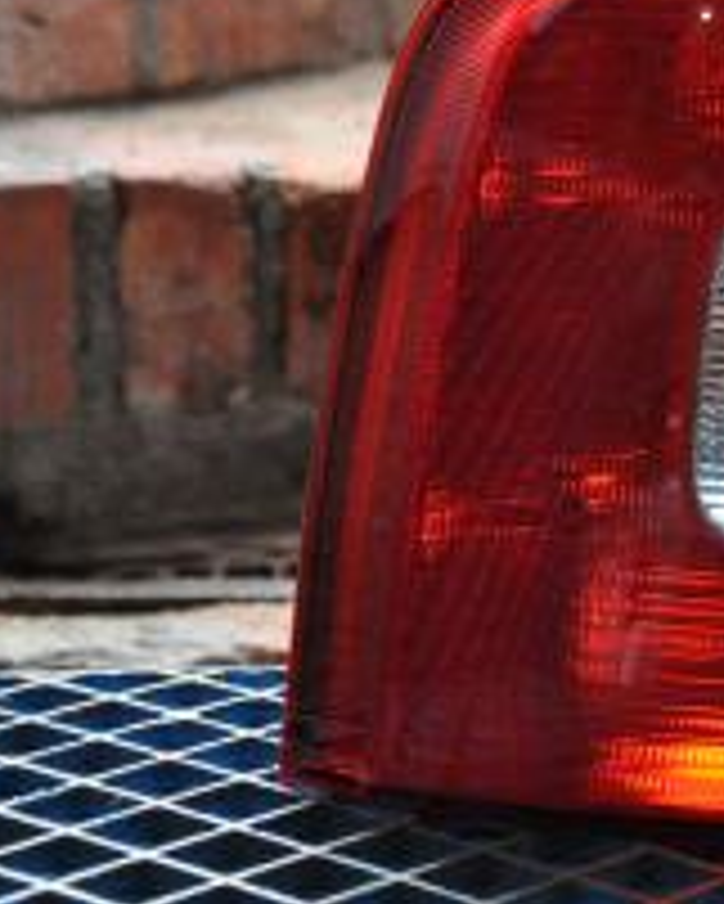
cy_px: 256
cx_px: 778
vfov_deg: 14.4
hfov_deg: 11.5
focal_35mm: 133
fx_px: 3560
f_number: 4.5
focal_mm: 38
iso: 900
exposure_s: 1/30
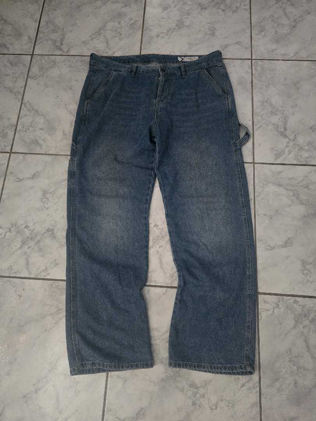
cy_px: 210
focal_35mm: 23
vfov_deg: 73.9
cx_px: 158
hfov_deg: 58.9
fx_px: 280
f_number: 1.7
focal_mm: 6.3
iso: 1600
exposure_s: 1/50.3
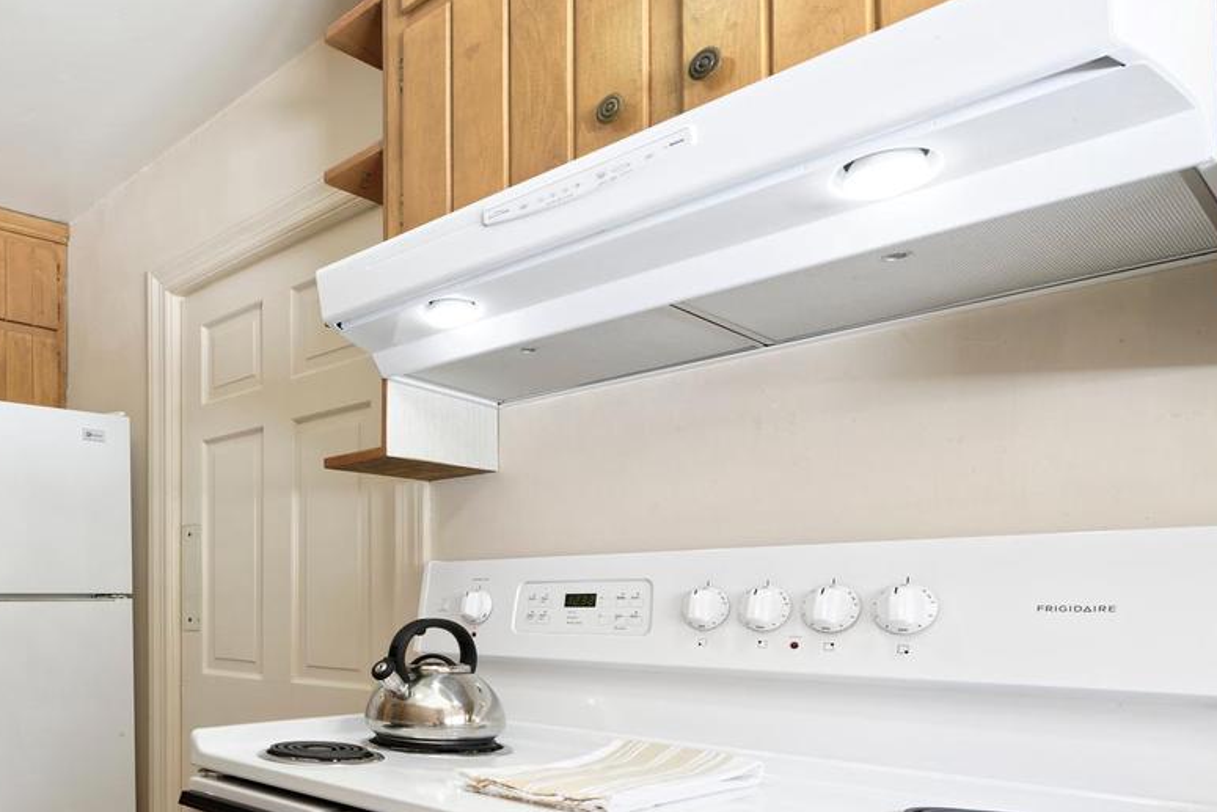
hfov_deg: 59.3
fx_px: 879
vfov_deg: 47.9
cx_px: 127
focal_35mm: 26
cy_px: 598
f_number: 14
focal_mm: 14
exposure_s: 1/4
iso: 250
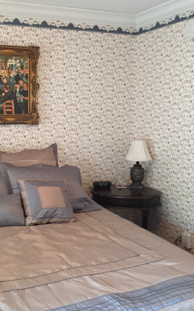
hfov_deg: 30.2
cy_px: 153
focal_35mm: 42
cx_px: 57
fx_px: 355
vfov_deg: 47.2
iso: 250
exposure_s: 1/30
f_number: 2.2
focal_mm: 4.15
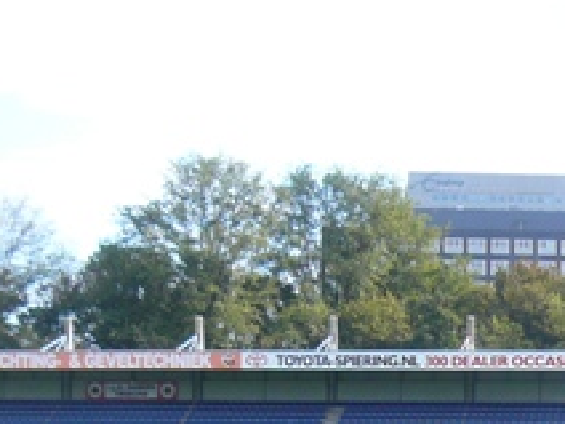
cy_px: 416
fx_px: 1616
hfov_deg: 19.4
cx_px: 536
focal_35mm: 99
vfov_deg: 14.7
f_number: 2.8
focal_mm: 4.7
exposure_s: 1/400
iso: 100
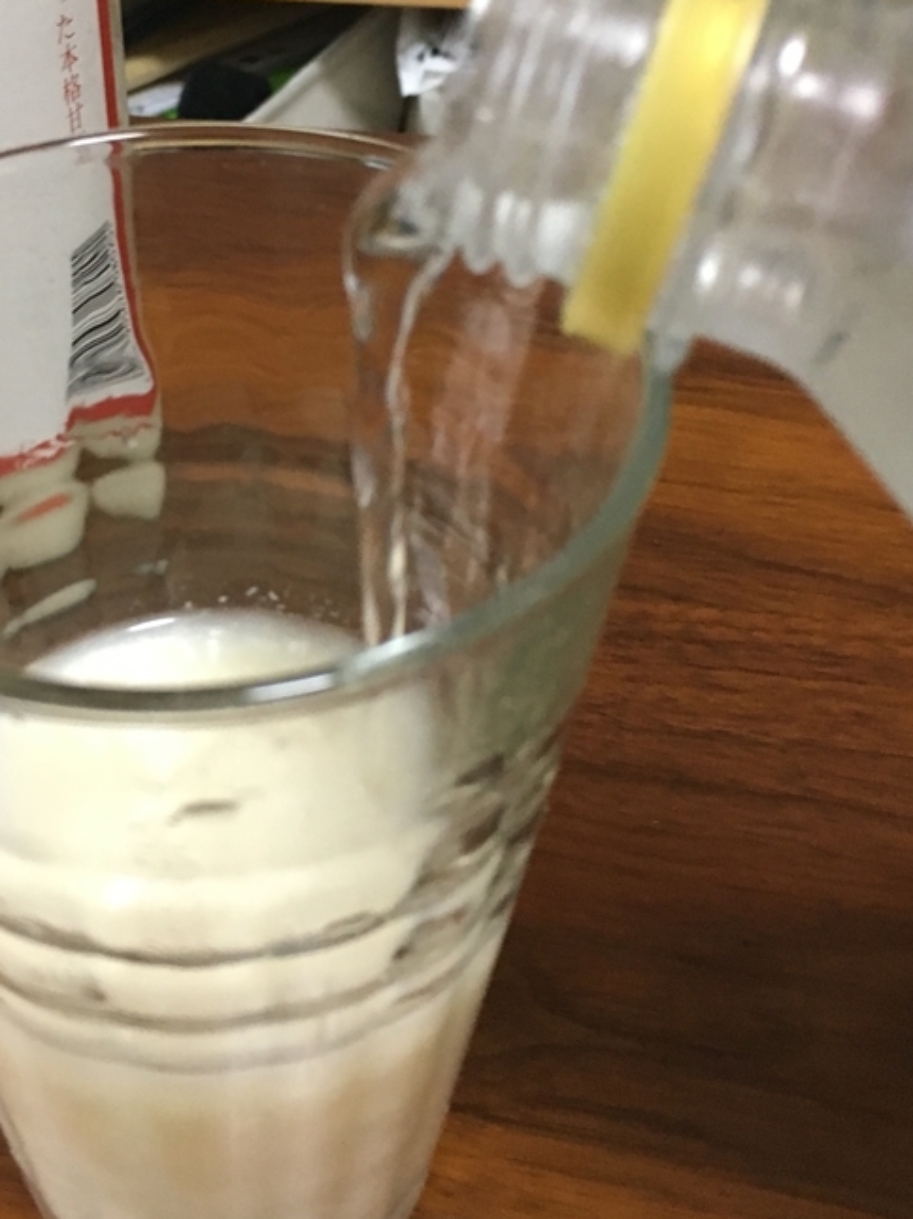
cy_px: 443
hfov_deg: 31.1
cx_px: 258
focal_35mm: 46
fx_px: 1619
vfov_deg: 40.9
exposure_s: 1/20
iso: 200
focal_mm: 4.15
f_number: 2.2
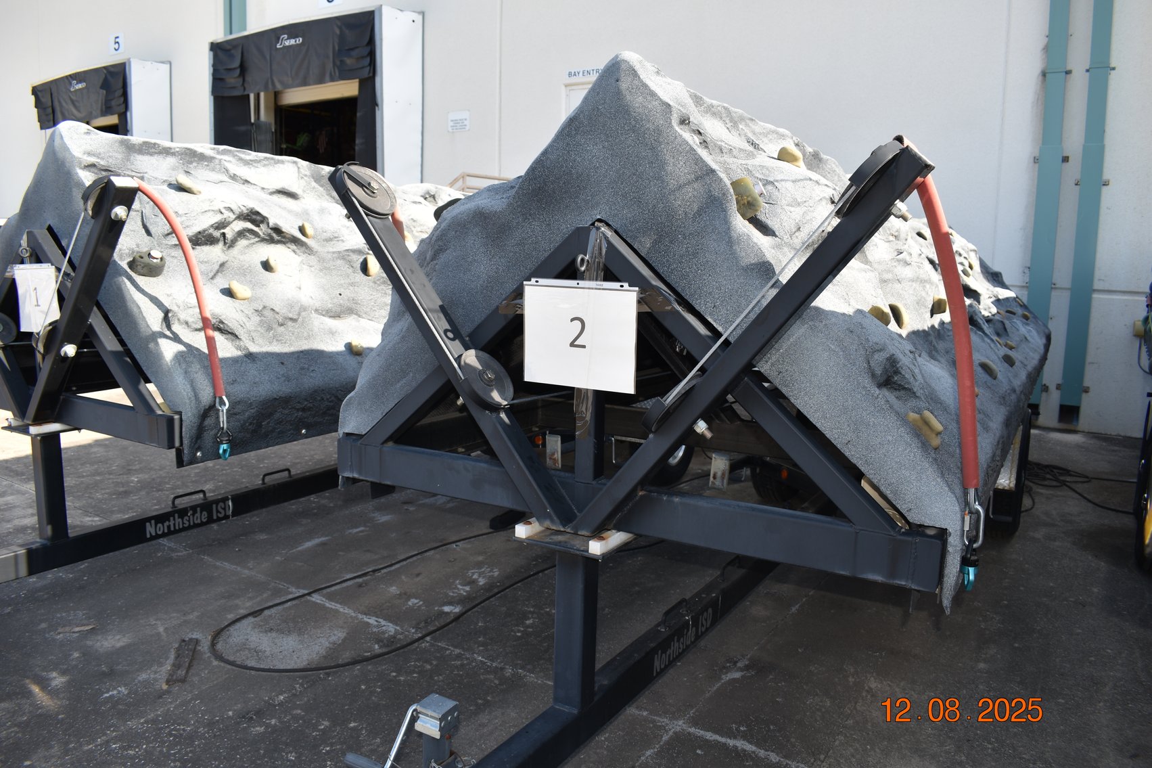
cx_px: 576
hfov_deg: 67.4
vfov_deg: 47.9
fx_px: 864
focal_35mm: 27
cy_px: 384
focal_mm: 18
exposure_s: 1/200
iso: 100
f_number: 5.6
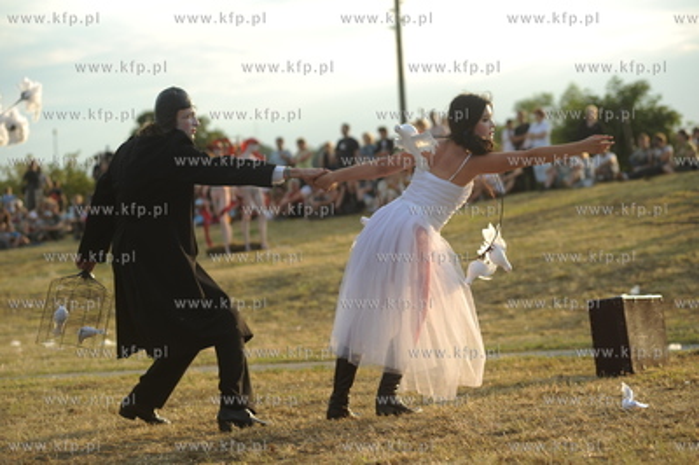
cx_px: 350
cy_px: 232
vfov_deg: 13.0
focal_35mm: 105
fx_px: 2037
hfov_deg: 19.5
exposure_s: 1/500
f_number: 4
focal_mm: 105
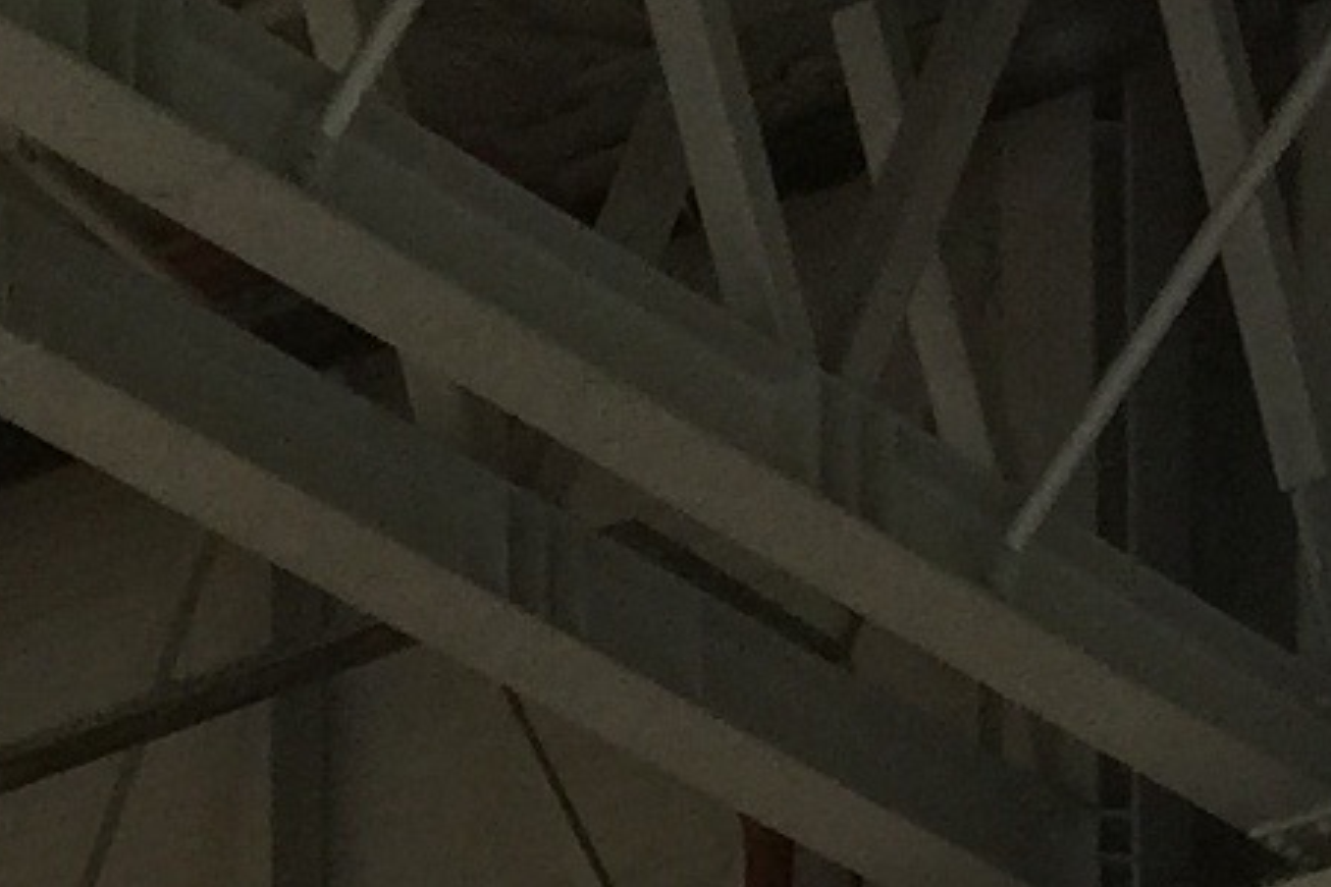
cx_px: -562
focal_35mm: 218
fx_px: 8057
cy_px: 3557
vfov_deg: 5.5
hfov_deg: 9.2
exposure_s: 1/30
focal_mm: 4.15
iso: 32
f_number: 2.2
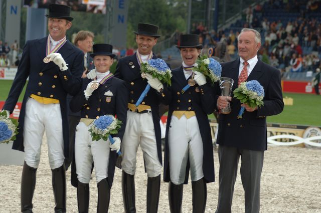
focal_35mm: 168
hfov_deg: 12.2
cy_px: 106
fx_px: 1496
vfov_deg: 8.1
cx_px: 160
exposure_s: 1/320
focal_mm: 112
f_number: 5.6
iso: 200
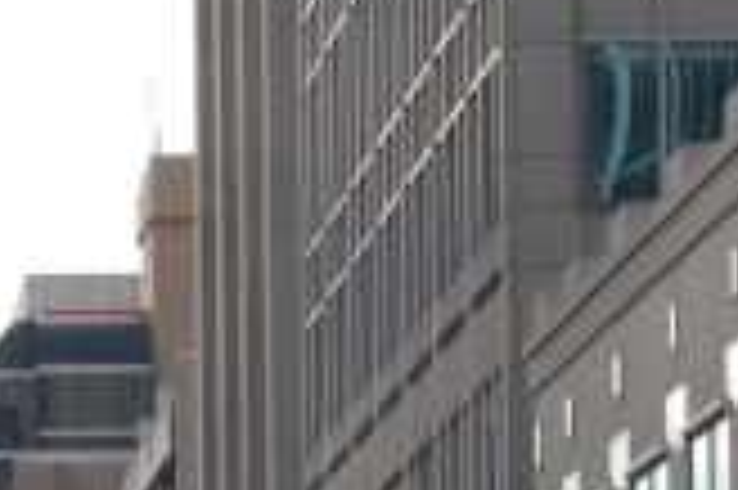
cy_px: 841
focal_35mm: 379
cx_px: -342
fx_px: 7768
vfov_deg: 3.6
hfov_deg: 5.4
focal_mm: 55
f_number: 16
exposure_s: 1/40
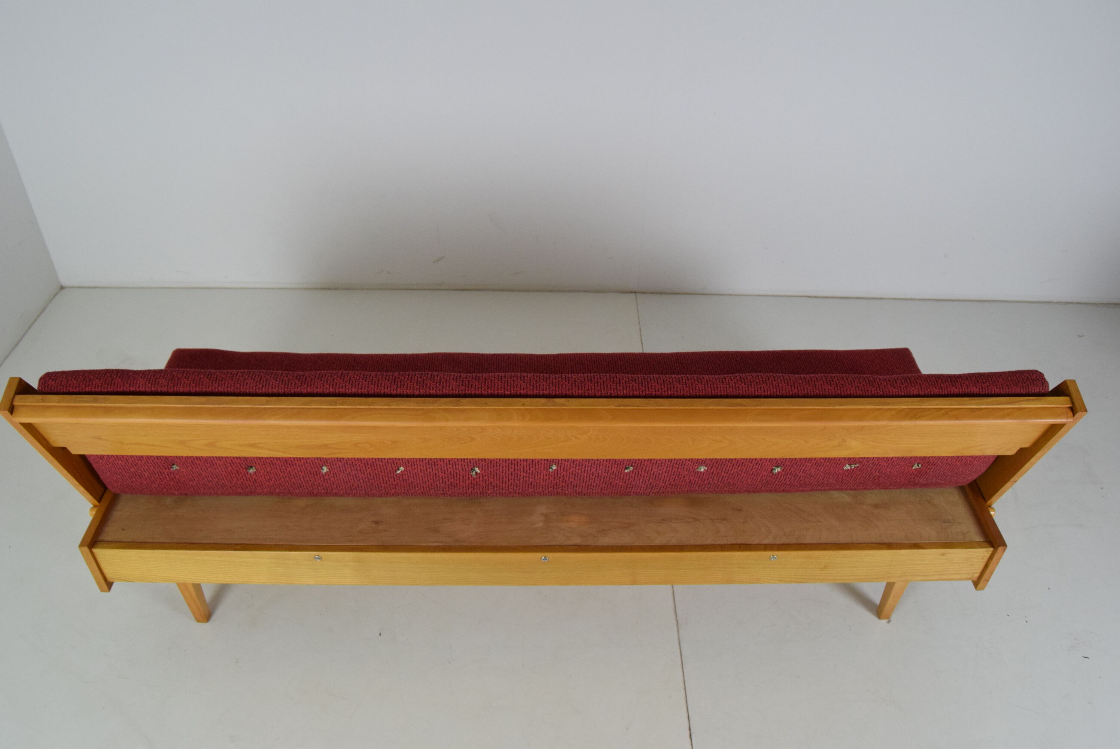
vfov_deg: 48.0
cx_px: 560
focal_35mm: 27
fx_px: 841
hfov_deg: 67.3
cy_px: 374
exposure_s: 1/160
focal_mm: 18
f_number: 6.3
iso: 1600
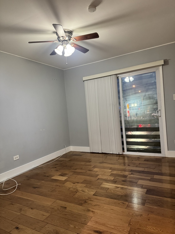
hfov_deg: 56.8
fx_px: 162
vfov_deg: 71.6
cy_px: 117
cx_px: 88
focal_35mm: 24
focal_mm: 6.76
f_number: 1.78
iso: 500
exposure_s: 1/60
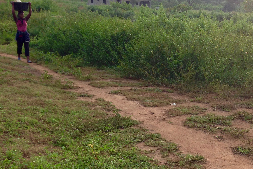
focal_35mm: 58
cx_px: 205
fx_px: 408
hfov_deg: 33.4
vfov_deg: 23.3
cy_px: 102
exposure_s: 1/299
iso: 50
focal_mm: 4.12
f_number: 2.4
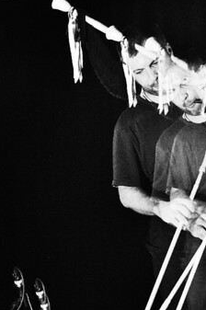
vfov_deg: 18.2
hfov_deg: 12.1
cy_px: 201
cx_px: 173
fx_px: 964
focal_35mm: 112
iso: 4000
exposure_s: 1/125
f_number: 2.2
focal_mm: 35
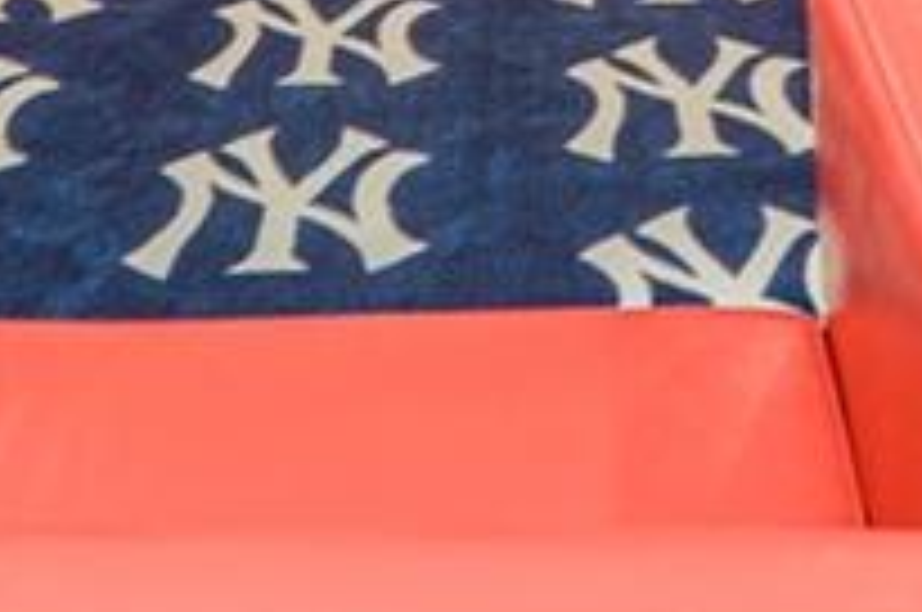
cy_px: -810
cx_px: 562
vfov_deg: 13.2
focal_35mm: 80
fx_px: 2046
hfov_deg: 25.3
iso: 50
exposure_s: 1/2.5
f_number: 4
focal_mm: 16
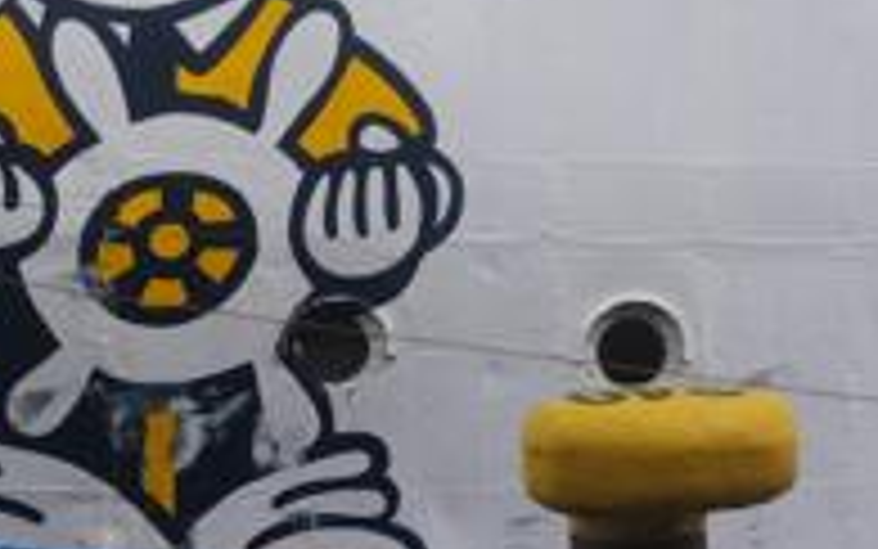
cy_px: -72
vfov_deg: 9.7
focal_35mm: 133
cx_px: 252
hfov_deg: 15.7
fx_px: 3183
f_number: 4
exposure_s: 1/100
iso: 160
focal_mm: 35
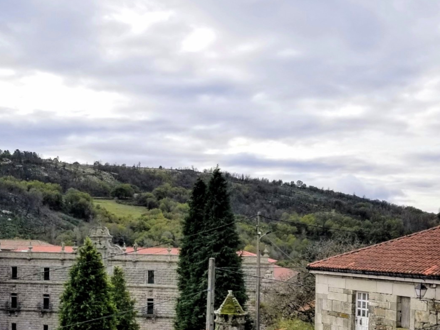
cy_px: 268
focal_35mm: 50
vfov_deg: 28.4
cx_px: 149
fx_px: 636
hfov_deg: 37.8
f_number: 1.7
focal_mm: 4.3
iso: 50
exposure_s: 1/2448
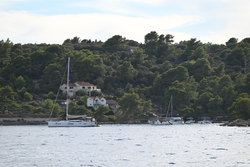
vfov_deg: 8.9
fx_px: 1076
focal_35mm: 155
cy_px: 84
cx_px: 125
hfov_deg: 13.2
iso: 200
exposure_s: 1/1000
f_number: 4.8
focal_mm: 155
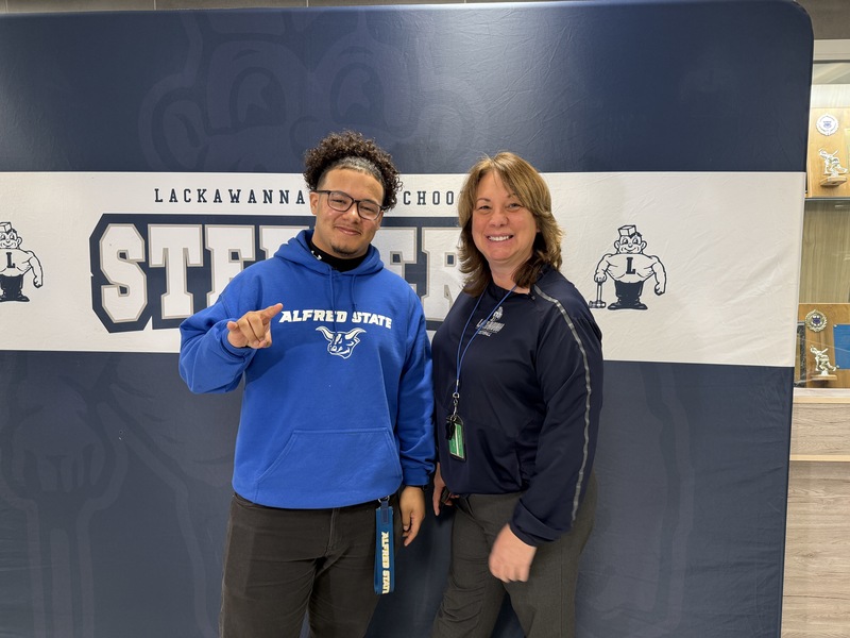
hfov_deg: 71.6
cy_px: 319
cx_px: 425
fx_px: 589
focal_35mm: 24
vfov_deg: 56.8
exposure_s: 1/60
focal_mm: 6.76
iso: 160
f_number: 1.78
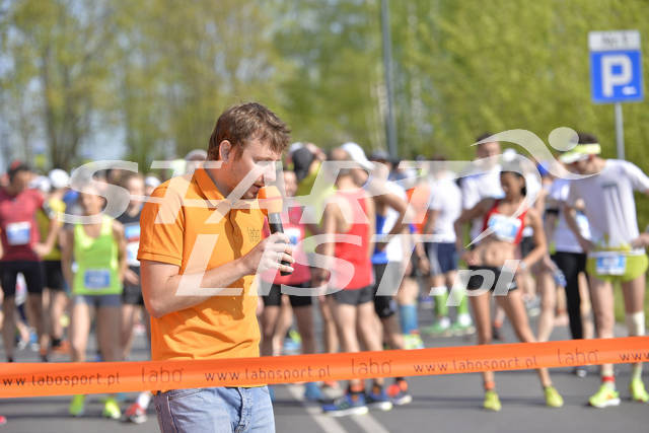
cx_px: 324
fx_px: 2200
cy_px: 216
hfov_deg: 16.8
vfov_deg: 11.2
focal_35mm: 122
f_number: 4
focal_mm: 122
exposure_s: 1/2500
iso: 200
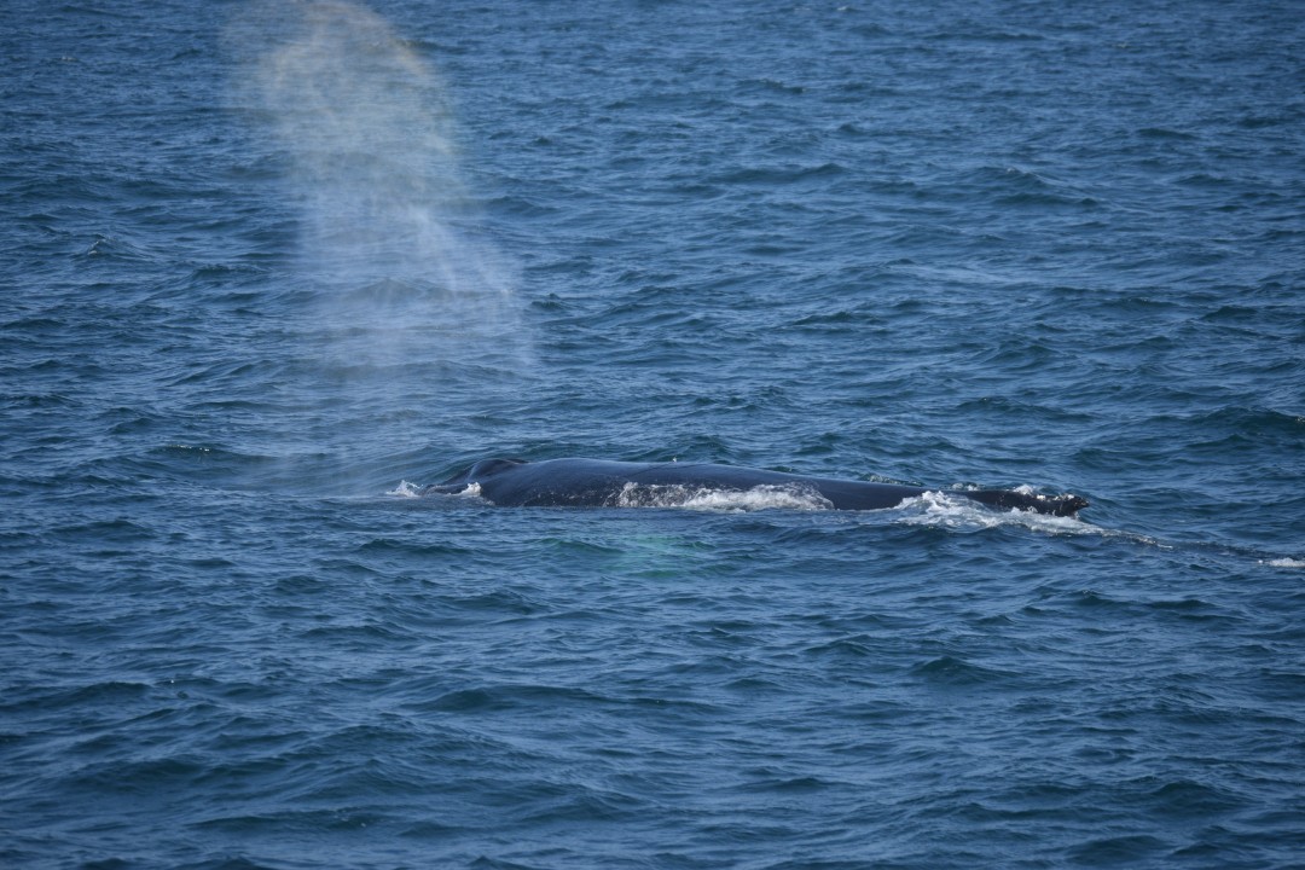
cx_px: 652
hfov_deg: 8.9
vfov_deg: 5.9
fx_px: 8427
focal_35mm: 232
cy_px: 435
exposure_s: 1/1600
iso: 200
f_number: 5.6
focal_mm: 155
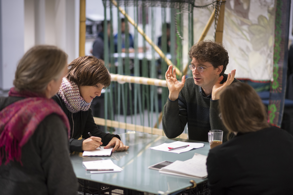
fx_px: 692
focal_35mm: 85
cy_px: 98
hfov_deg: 23.9
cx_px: 146
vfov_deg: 16.1
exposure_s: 1/200
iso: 2000
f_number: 2
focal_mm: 85
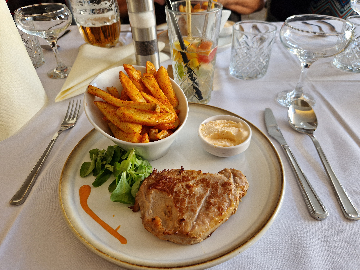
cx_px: 180
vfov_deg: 58.9
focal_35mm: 23
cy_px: 135
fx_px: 239
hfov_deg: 73.9
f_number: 1.8
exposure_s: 1/100
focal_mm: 5.4
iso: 160
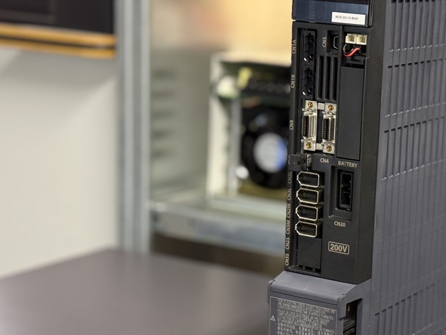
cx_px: 387
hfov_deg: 21.8
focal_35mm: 88
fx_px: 1134
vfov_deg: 16.7
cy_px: 225
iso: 250
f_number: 1.78
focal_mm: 6.76
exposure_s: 1/33
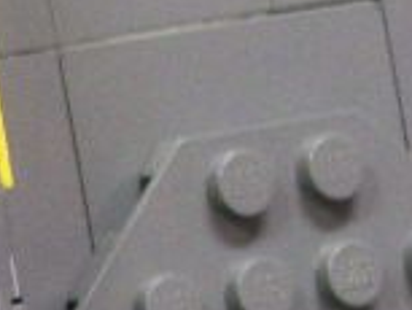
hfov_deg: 5.0
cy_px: 119
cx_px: -832
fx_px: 4455
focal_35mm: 374
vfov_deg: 4.0
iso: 160
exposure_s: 1/8.21
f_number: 3.4
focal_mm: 9.4
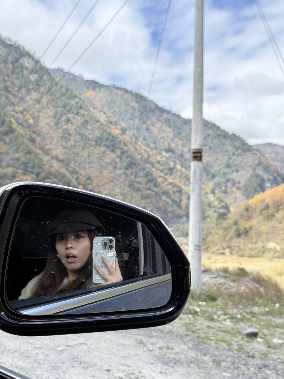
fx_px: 525
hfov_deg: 30.3
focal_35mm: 48
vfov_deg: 39.7
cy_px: 190
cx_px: 142
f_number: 1.78
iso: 64
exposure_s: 1/681
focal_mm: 6.76
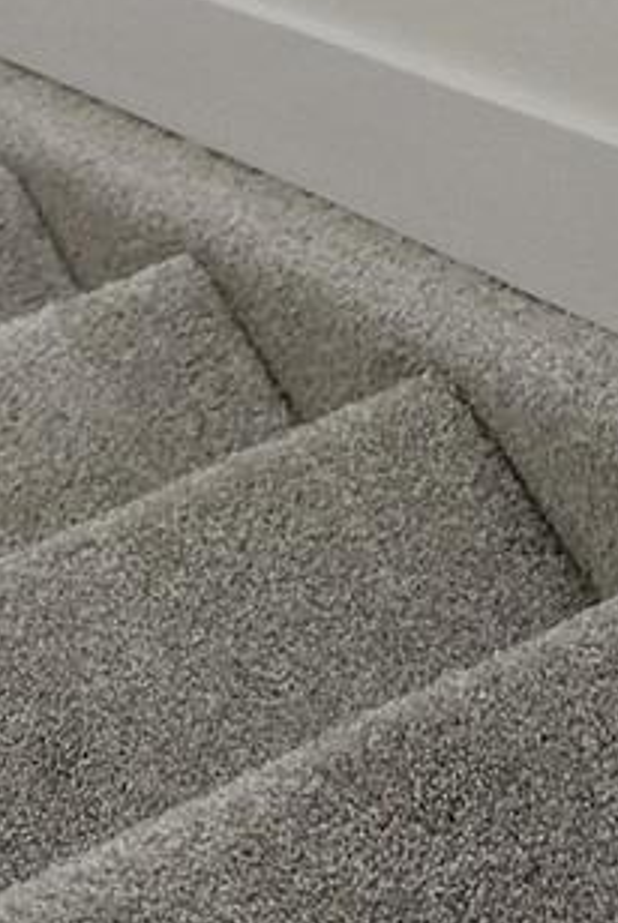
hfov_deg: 10.6
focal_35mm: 127
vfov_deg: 11.0
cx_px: -198
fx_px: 3263
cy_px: -1798
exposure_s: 1/125
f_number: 2.8
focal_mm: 17
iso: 1000
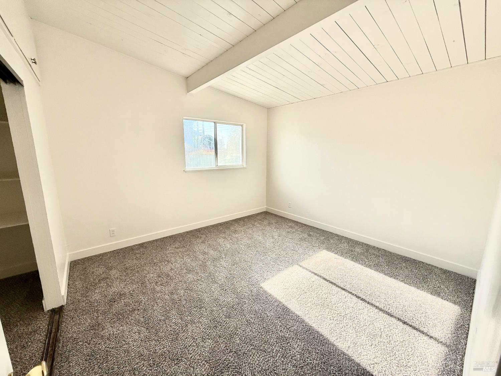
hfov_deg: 102.1
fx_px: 203
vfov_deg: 85.7
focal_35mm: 14
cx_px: 250
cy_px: 188
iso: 64
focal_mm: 2.22
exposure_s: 1/390
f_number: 2.2
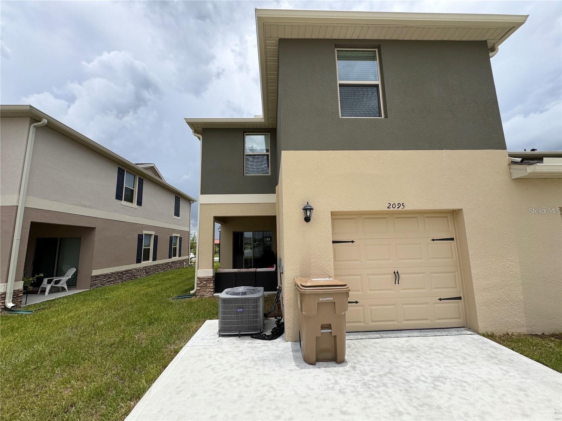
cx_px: 281
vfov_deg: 85.7
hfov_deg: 102.1
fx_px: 227
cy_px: 210
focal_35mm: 14
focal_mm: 2.22
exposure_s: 1/1880
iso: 50
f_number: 2.2
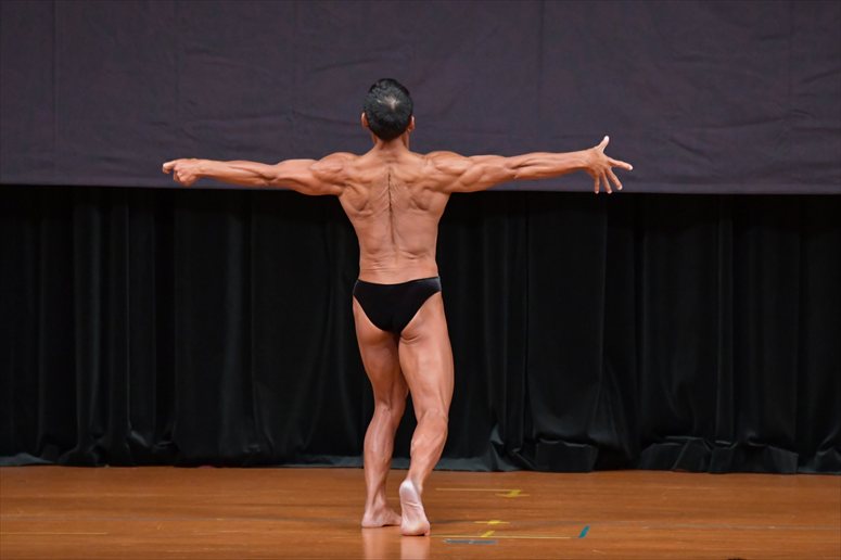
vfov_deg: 4.8
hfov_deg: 7.2
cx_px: 420
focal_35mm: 285
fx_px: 6655
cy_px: 280
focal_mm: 190
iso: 5000
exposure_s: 1/400
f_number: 5.6
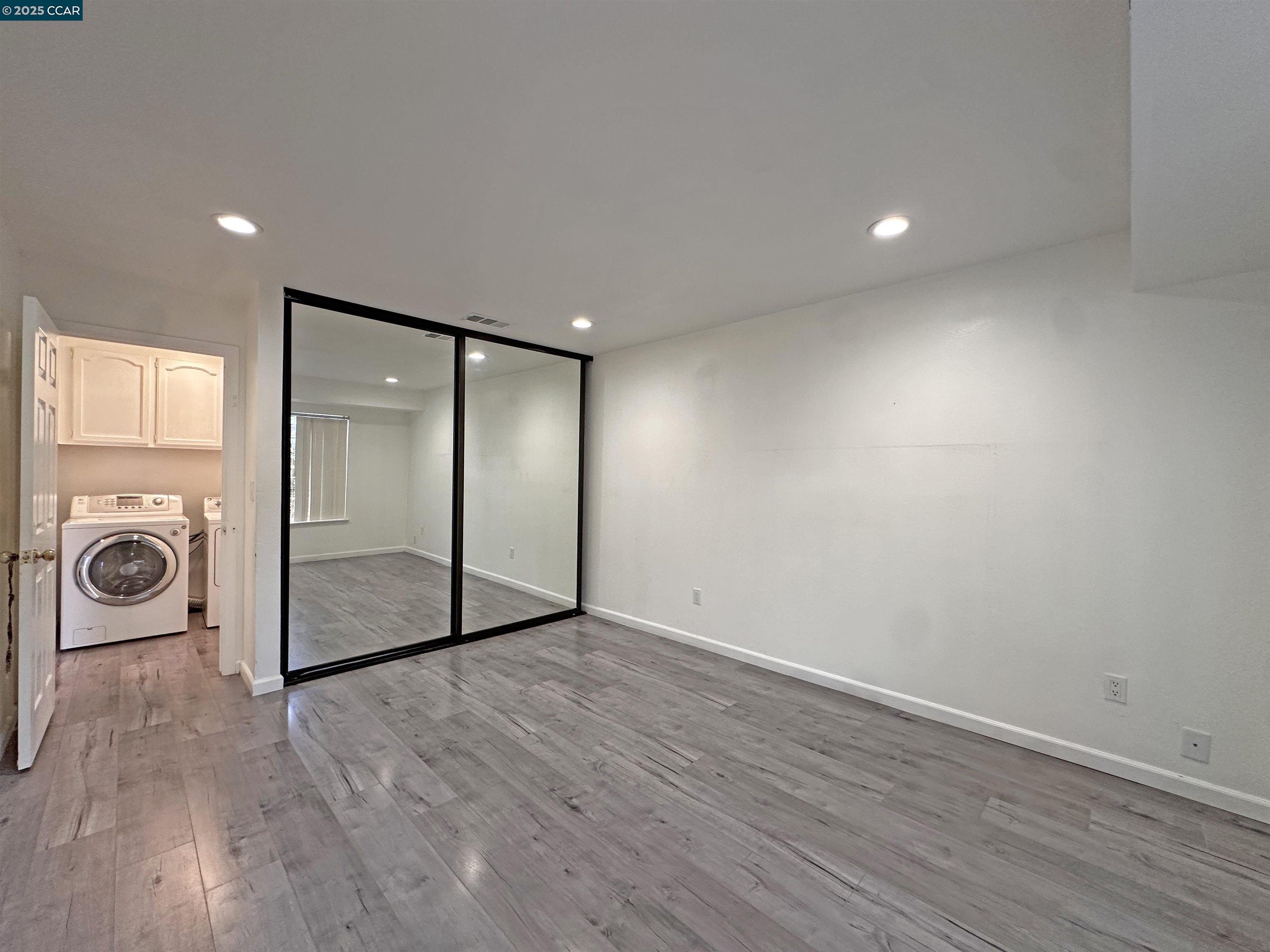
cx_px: 635
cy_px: 476
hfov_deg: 102.1
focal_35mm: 14
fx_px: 514
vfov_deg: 85.7
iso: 200
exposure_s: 1/120
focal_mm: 2.22
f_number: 2.2
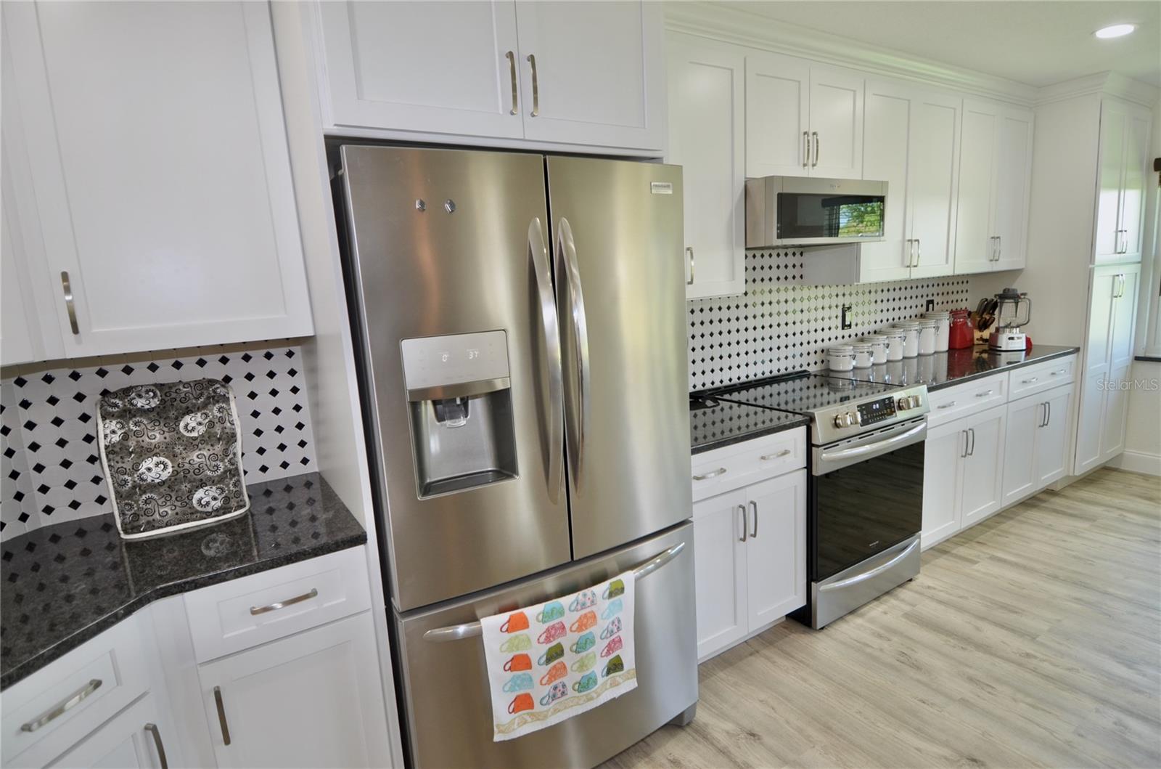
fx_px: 579
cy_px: 384
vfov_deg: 67.1
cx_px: 580
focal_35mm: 18
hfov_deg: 90.1
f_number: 4
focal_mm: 12
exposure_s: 1/60
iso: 200
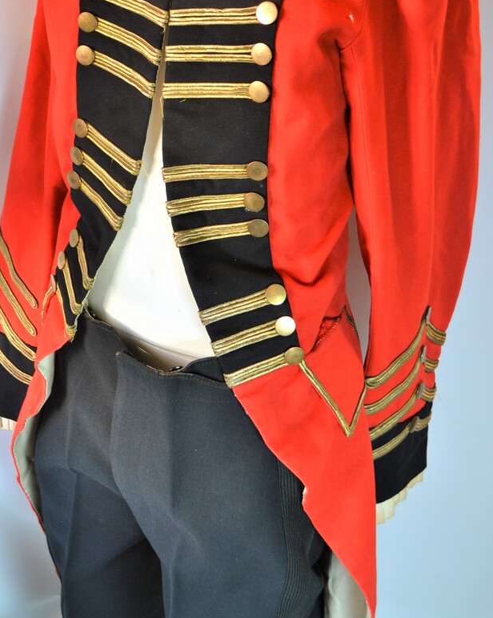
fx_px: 1040
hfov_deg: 26.6
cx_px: 191
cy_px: 168
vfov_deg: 32.5
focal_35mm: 57
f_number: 4.2
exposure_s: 1/15
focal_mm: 26
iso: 450
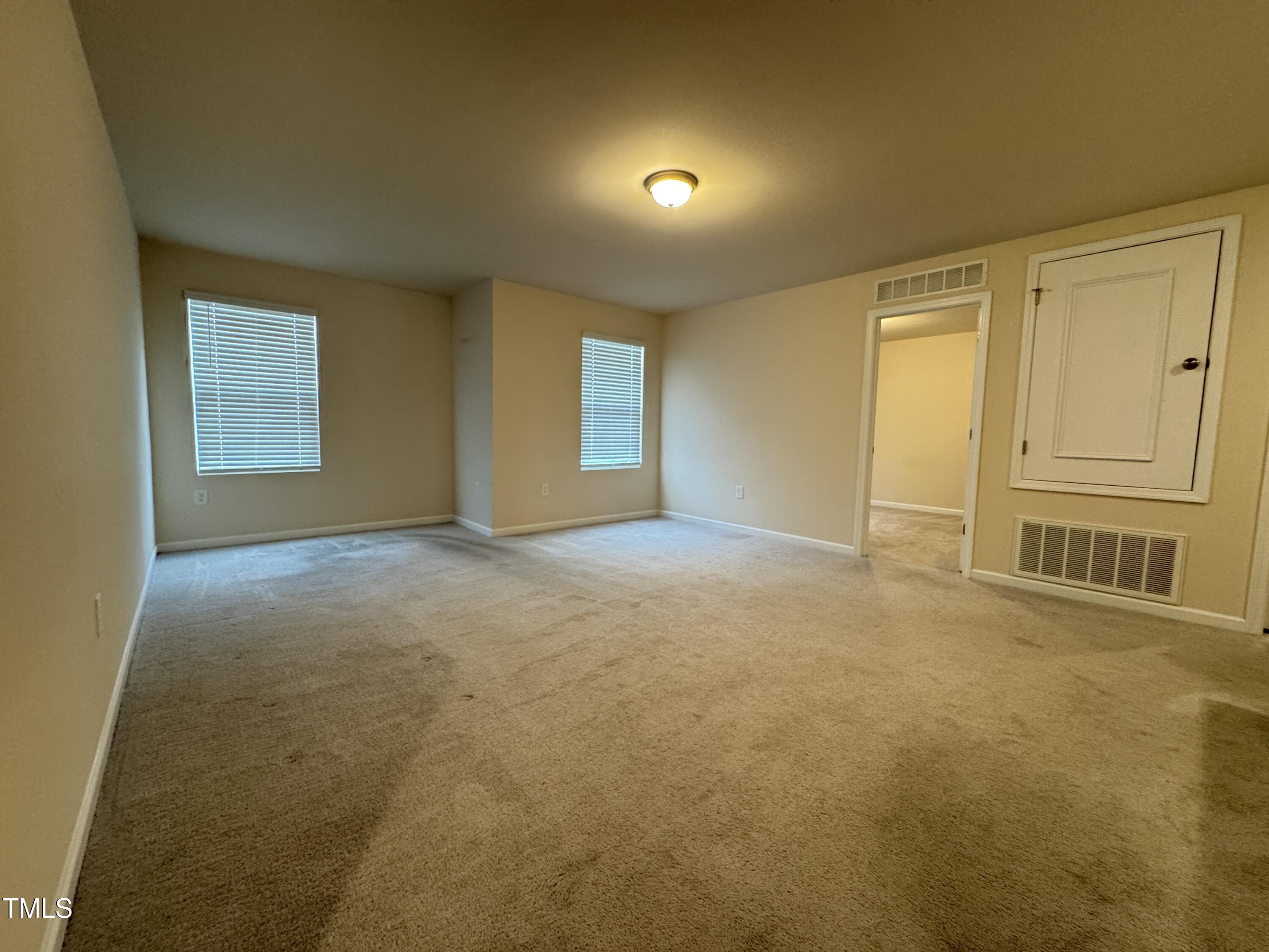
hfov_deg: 102.1
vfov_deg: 85.7
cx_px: 634
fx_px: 513
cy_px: 476
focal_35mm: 14
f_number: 2.2
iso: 400
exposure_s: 1/60
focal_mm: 2.22
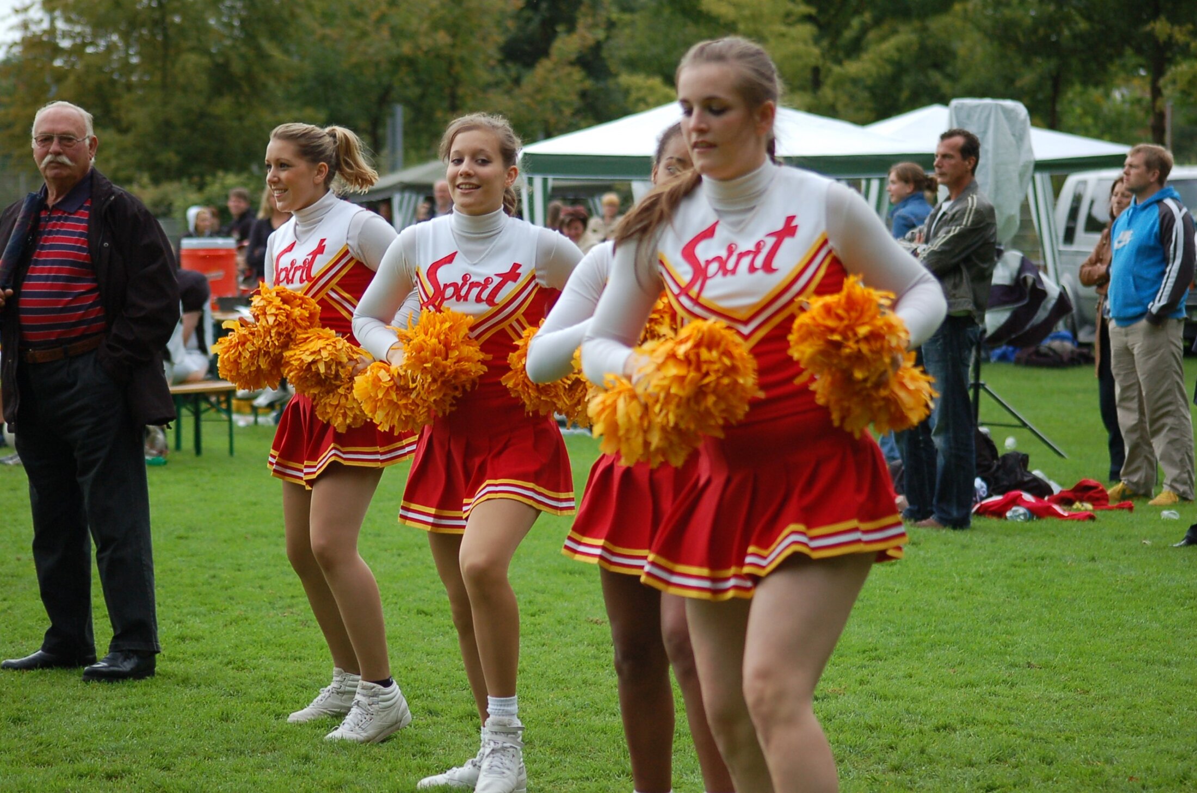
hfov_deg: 14.4
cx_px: 598
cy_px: 396
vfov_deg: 9.6
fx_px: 4729
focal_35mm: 142
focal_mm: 95
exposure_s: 1/500
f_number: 4.2
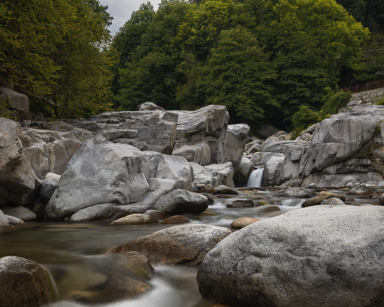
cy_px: 184
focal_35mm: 52
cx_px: 192
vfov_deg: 29.0
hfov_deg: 36.0
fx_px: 592
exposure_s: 1/2.5
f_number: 11
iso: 100
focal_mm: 24.5
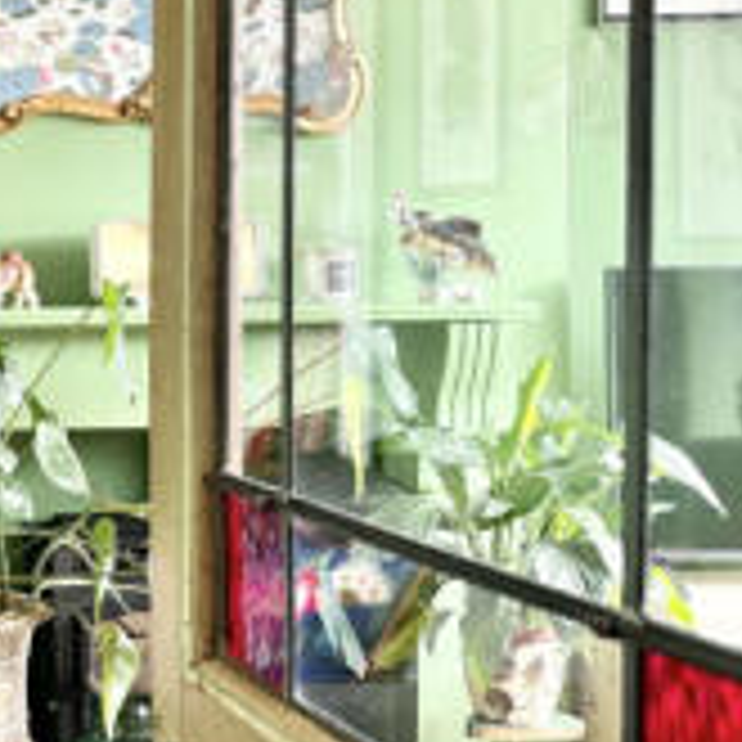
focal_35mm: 75
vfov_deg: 23.0
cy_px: 308
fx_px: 1819
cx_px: -393
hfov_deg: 19.8
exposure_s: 1/60
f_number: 1.78
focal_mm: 6.76
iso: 320
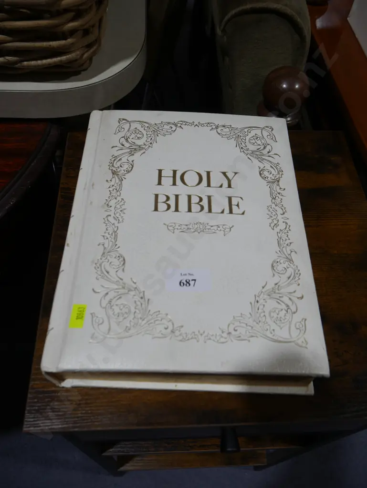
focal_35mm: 28
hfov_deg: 49.8
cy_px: 244
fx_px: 395
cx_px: 184
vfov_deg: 63.4
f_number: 4.5
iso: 200
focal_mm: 14
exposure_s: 1/160
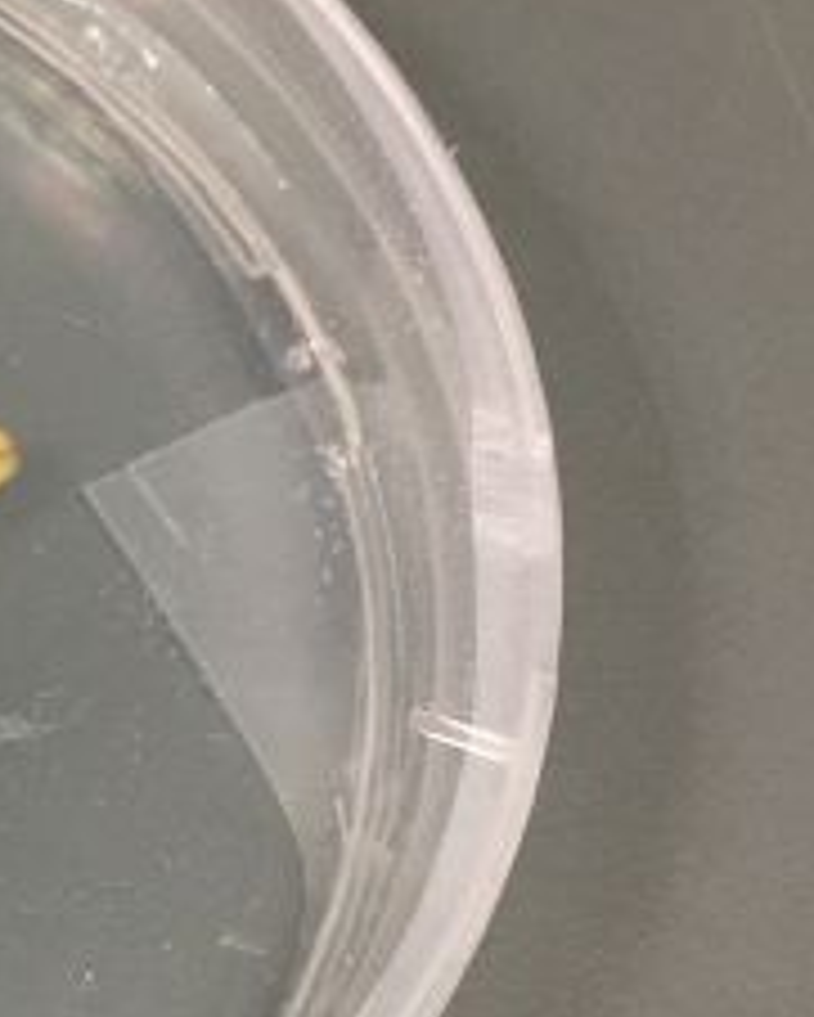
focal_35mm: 100
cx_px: -477
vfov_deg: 19.1
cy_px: 716
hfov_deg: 14.2
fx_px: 3009
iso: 160
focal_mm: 4.15
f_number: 2.2
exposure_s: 1/33
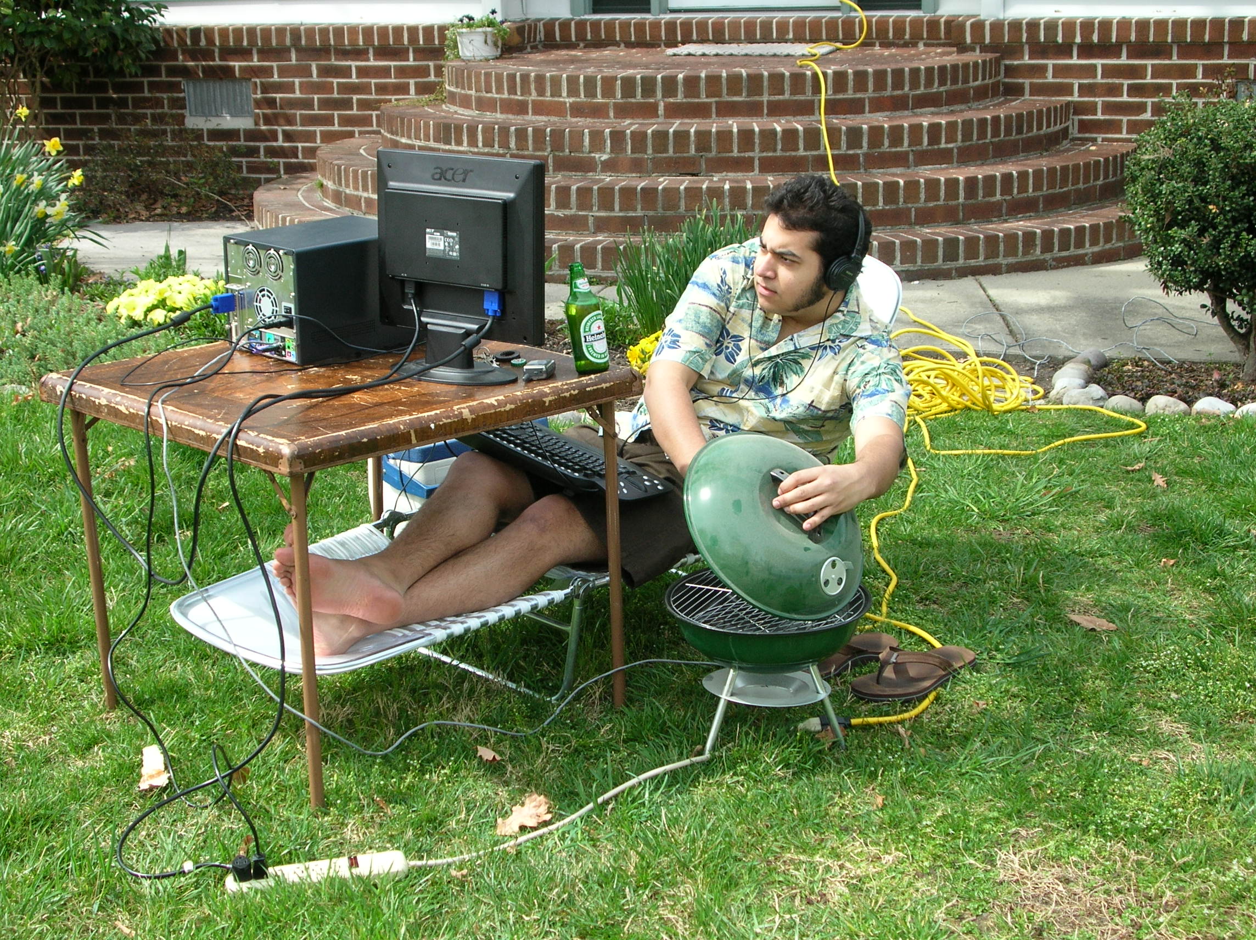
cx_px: 628
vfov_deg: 23.6
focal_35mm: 62
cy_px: 470
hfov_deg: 31.2
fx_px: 2248
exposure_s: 1/222
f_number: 3.6
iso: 50
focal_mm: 10.2
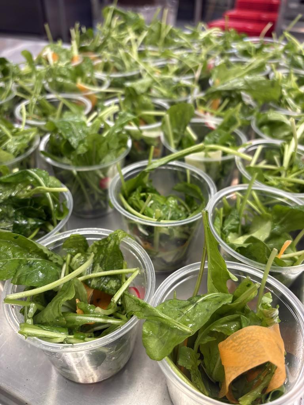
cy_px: 202
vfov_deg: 67.3
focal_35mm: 26
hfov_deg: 53.1
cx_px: 152
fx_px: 304
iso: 125
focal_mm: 5.96
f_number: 1.6
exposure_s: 1/60
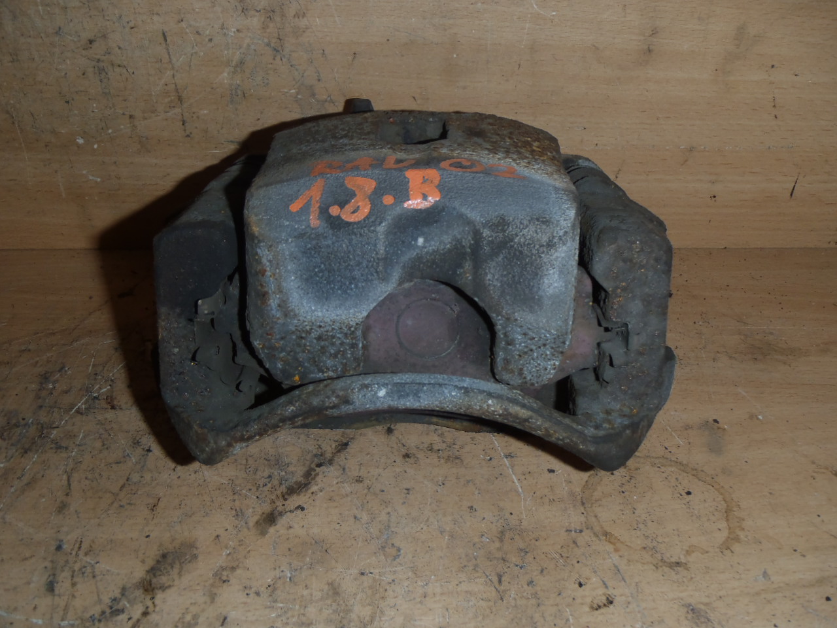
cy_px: 314
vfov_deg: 37.7
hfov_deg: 49.0
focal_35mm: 38
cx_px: 418
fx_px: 919
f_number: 4.6
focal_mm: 6.83
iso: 100
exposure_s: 1/40
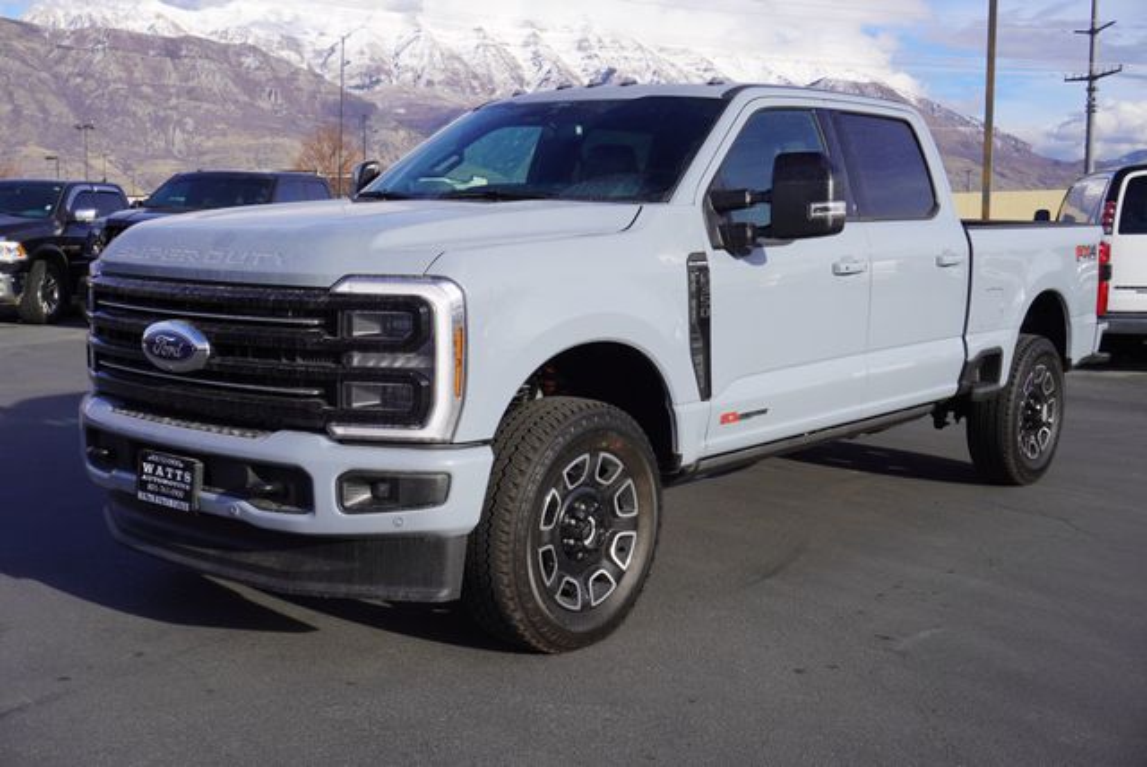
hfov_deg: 46.4
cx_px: 574
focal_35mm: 42
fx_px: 1339
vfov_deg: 32.0
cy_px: 384
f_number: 8
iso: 100
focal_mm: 28
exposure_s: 1/200
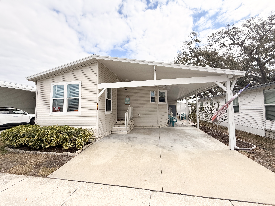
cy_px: 103
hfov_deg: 102.1
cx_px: 138
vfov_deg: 85.7
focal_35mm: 14
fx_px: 111
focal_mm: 2.22
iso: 64
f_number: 2.2
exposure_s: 1/2092
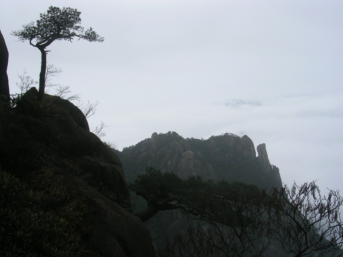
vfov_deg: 36.8
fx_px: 387
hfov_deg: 47.9
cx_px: 171
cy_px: 130
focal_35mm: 39
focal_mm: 5.8
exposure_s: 1/386
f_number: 5.6
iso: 50
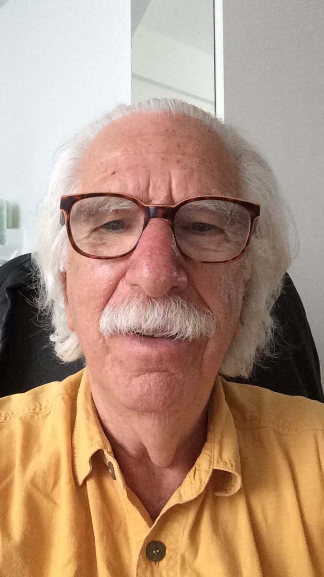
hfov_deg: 34.5
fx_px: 519
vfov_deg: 58.0
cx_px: 124
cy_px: 287
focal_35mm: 34
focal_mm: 2.15
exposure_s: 1/25
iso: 400
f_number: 2.4
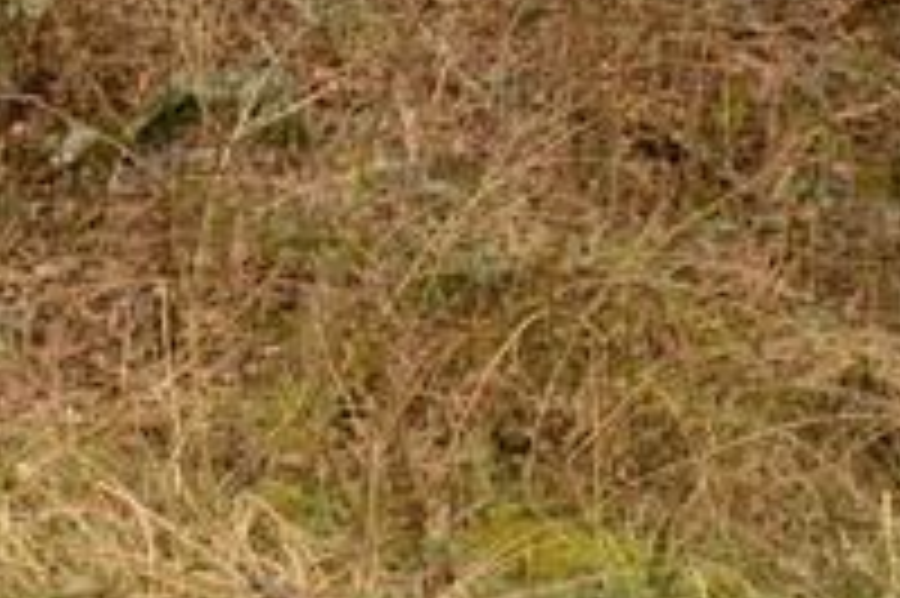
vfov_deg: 4.1
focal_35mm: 336
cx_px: -441
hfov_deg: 6.1
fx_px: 8393
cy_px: 166
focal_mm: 70
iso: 400
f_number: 5.3
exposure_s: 1/250
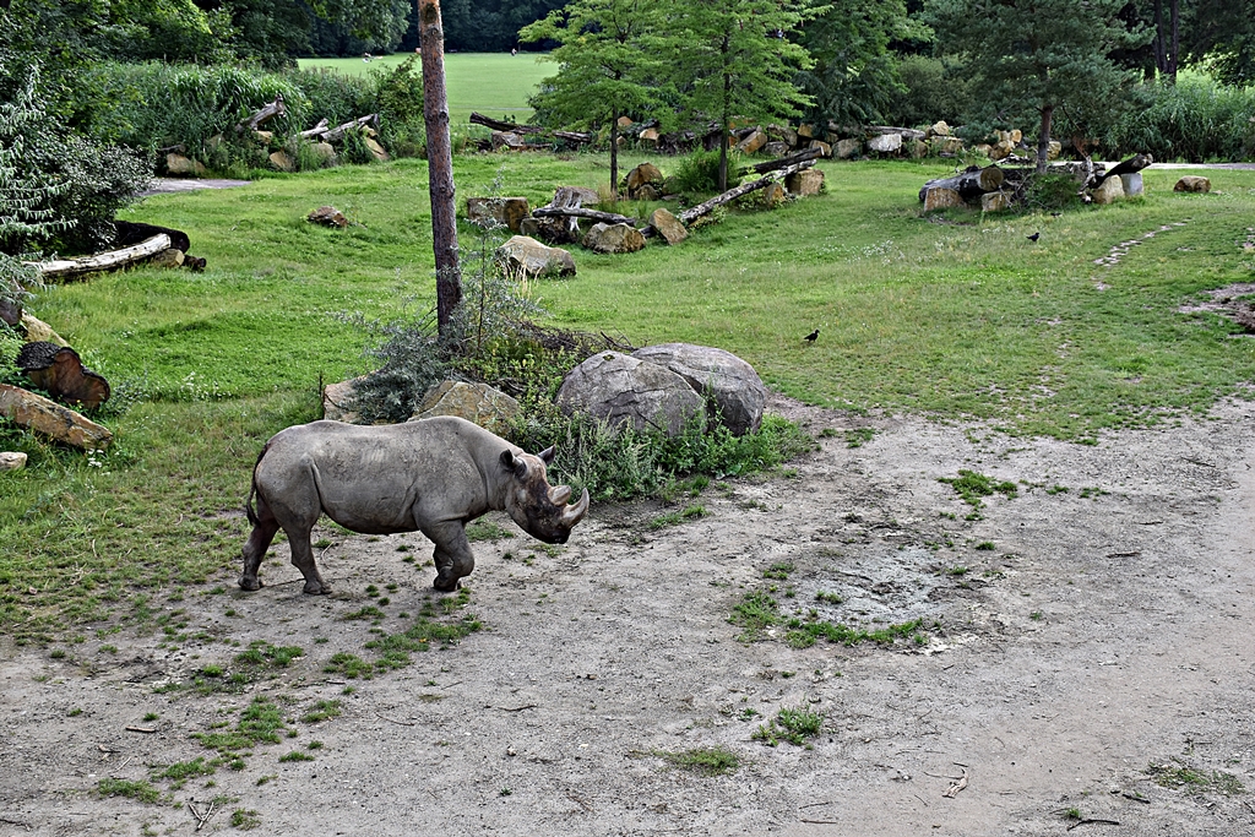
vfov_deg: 28.1
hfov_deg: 41.1
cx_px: 628
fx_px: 1673
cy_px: 418
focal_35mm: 48
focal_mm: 32
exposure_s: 1/250
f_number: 8
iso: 360
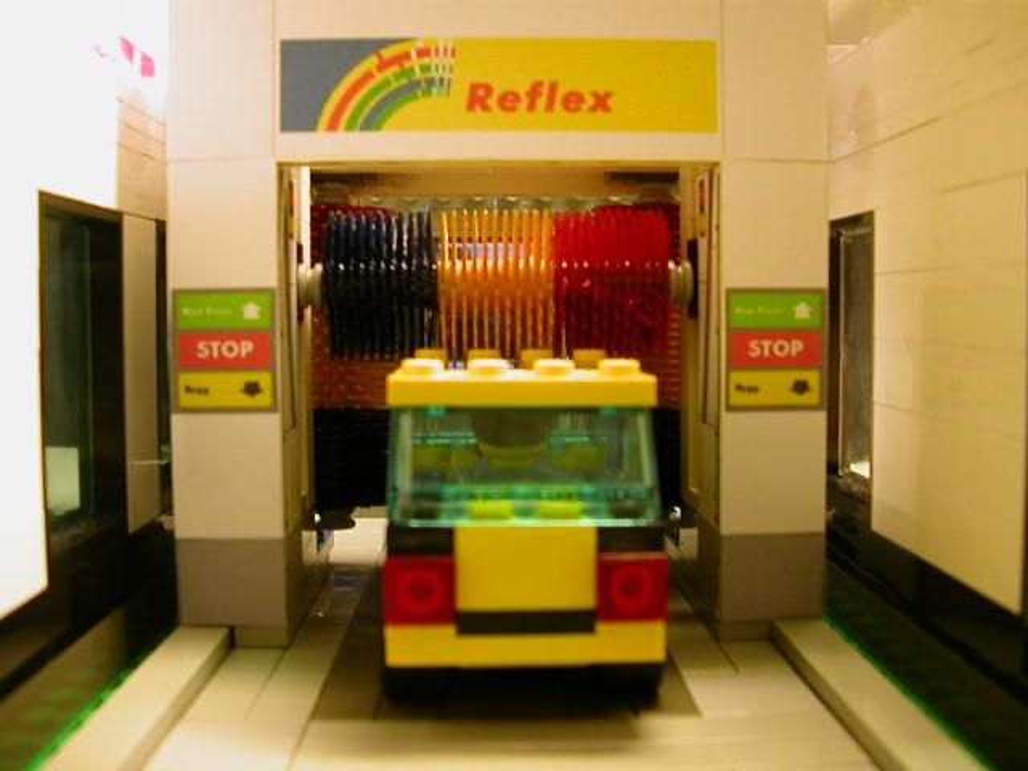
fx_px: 1099
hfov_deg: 50.1
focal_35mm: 37
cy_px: 386
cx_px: 514
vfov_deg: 38.7
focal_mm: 5.6
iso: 100
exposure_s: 1/8.5
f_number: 2.7
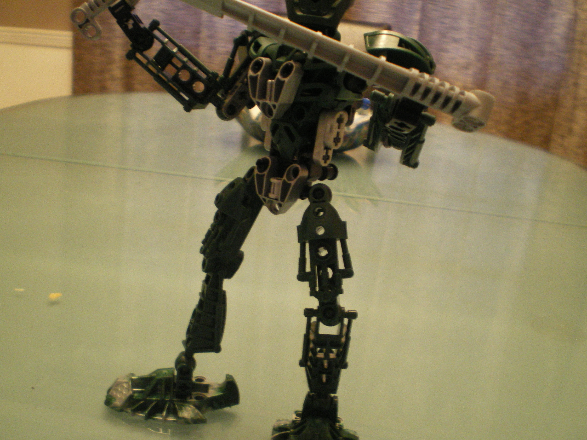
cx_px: 300
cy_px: 223
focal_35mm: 39
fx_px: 661
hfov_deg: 47.9
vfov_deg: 36.8
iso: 400
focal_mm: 6.3
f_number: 3.1
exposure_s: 1/10
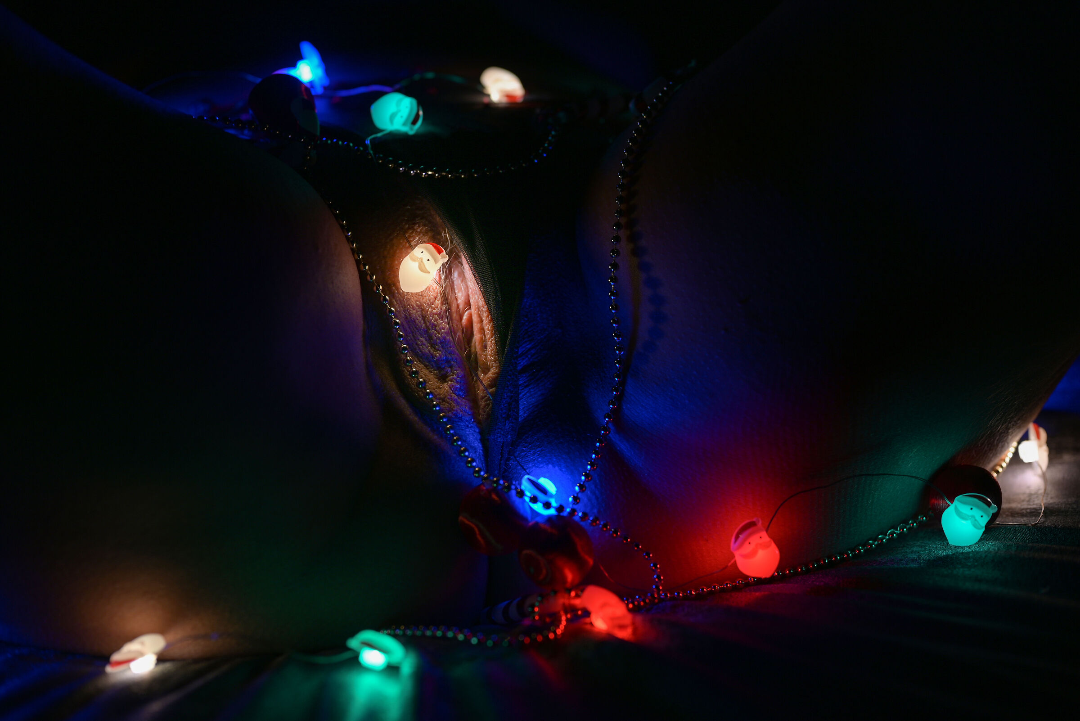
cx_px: 540
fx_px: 1500
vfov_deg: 27.0
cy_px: 360
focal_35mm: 50
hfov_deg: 39.6
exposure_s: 1/50
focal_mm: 50
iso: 100
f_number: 2.8
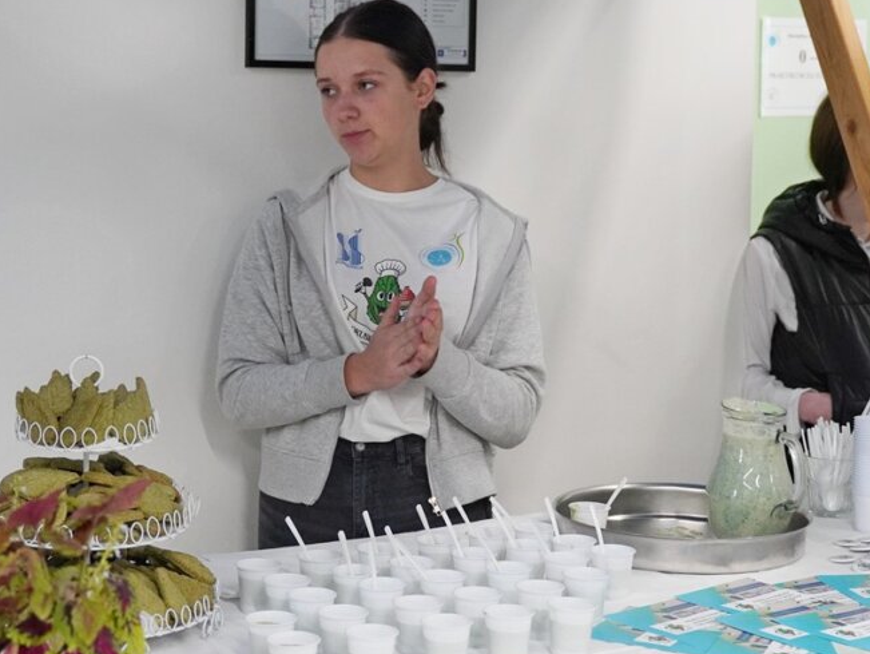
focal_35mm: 66
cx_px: 337
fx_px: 1654
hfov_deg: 29.4
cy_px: 375
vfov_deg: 22.3
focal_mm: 29
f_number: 2.8
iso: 1250
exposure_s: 1/125
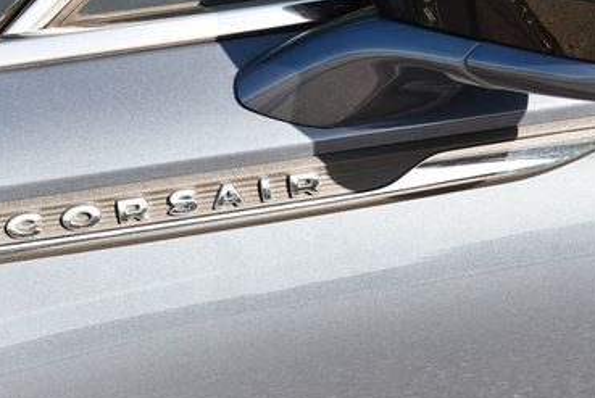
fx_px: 2068
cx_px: 166
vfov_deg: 11.0
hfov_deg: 16.3
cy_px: 160
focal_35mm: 125
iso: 200
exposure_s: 1/250
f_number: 6.3
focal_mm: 36
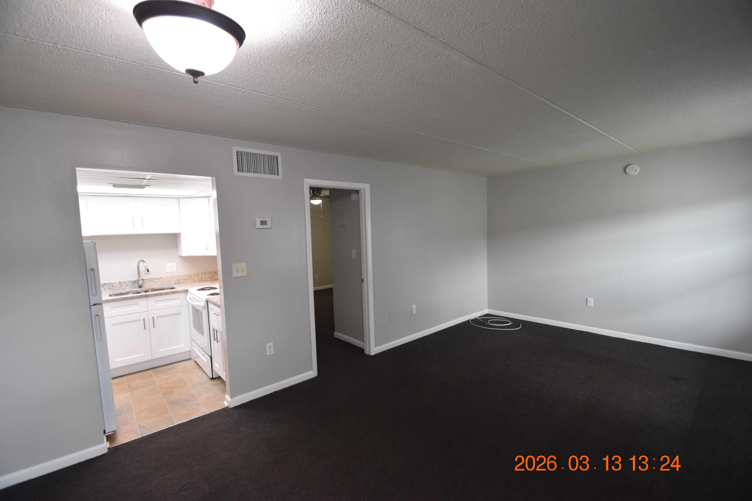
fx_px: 313
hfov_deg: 100.4
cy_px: 250
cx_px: 376
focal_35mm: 15
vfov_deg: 77.3
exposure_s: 1/45
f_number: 3.5
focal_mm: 10
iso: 800
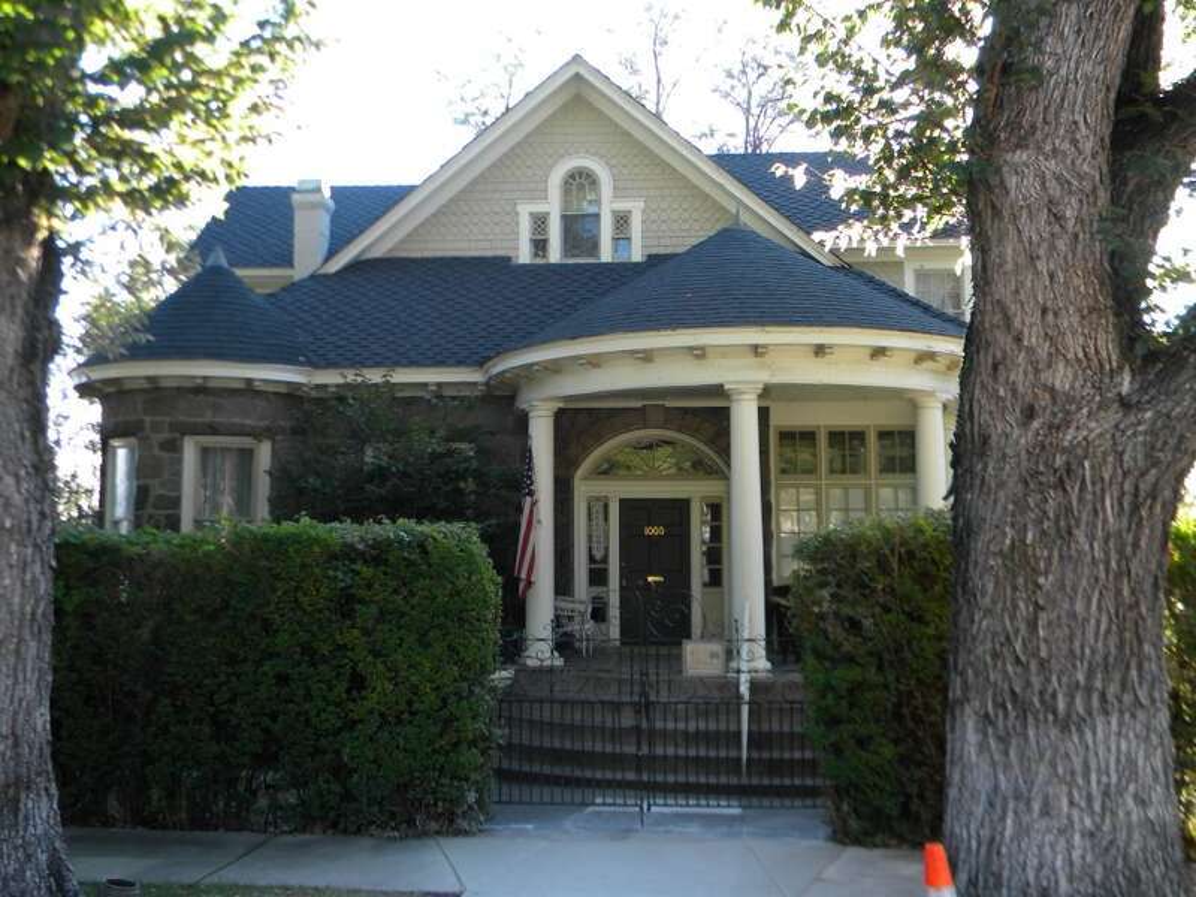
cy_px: 448
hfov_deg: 51.4
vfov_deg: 39.7
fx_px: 1244
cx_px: 598
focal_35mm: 36
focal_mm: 6.4
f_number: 3.7
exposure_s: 1/67
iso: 80
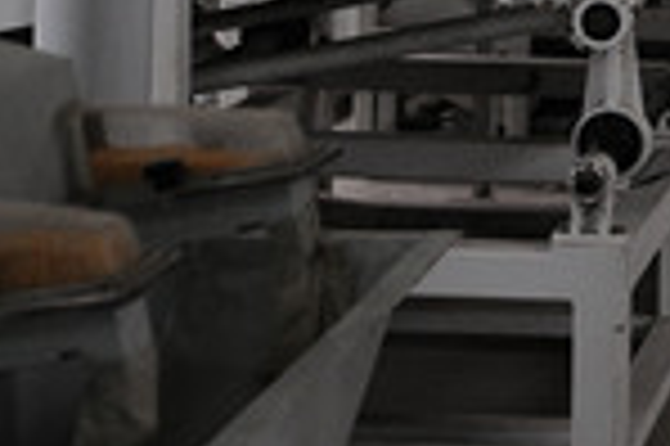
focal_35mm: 249
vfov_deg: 5.4
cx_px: 1061
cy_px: -268
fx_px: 4629
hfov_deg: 8.1
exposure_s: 1/40
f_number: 2.8
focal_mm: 38
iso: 400
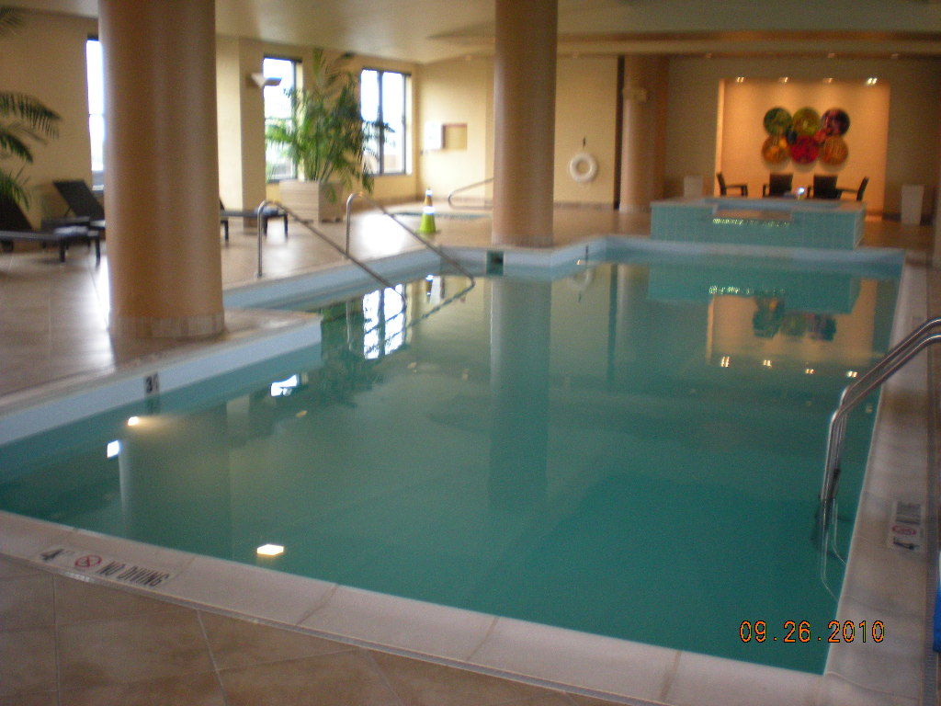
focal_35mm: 38
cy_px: 353
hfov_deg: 49.0
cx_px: 470
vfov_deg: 37.7
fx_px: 1033
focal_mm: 6.3
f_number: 3.1
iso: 286
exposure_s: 1/30
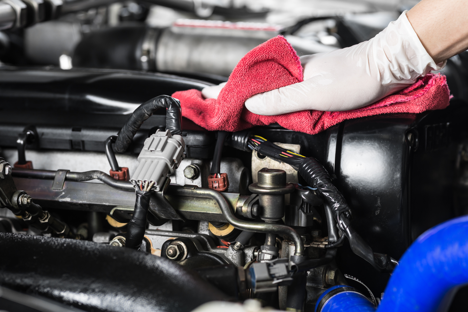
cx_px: 234
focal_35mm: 85
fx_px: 1105
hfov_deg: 23.9
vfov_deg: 16.1
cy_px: 156
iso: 160
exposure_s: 1/100
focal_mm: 85
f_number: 5
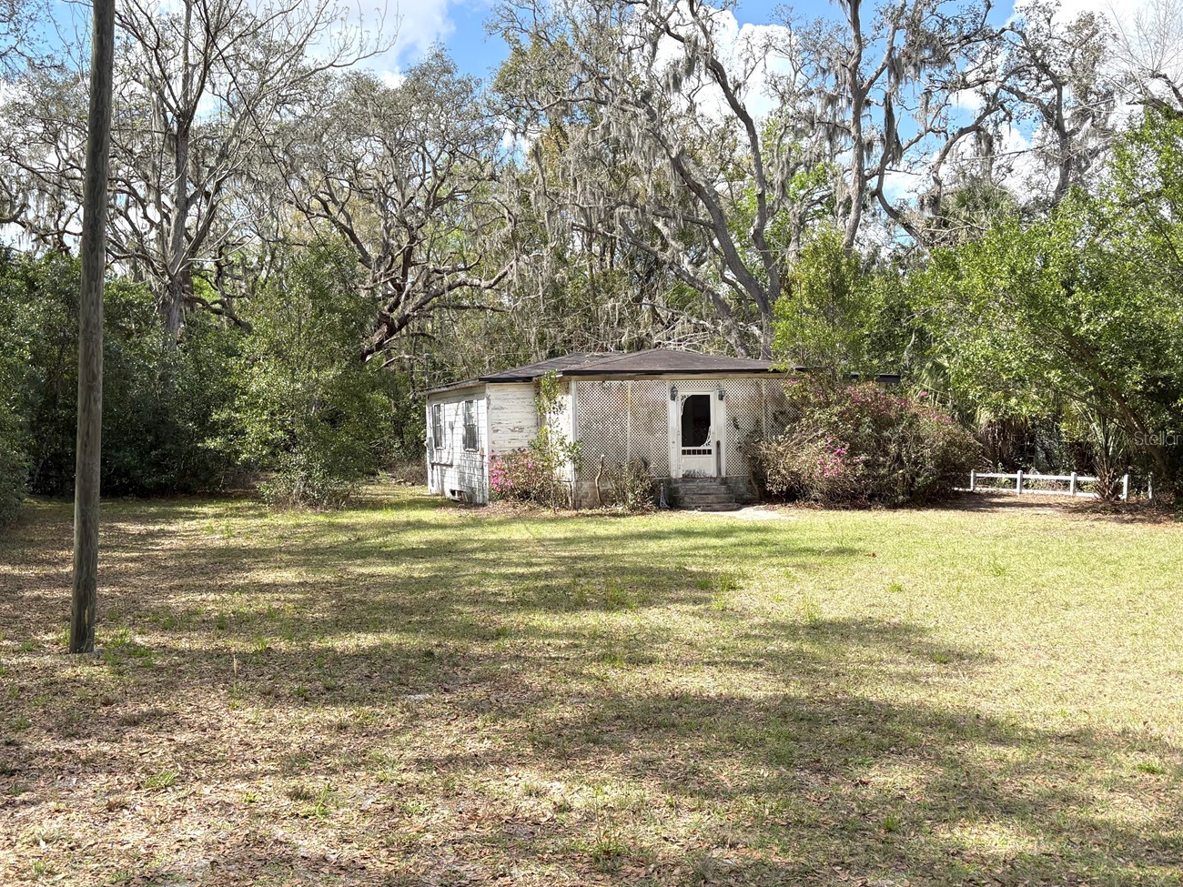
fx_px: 1094
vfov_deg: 44.2
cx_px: 491
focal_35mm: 32
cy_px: 438
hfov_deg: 56.5
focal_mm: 5.96
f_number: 1.6
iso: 64
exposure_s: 1/2283
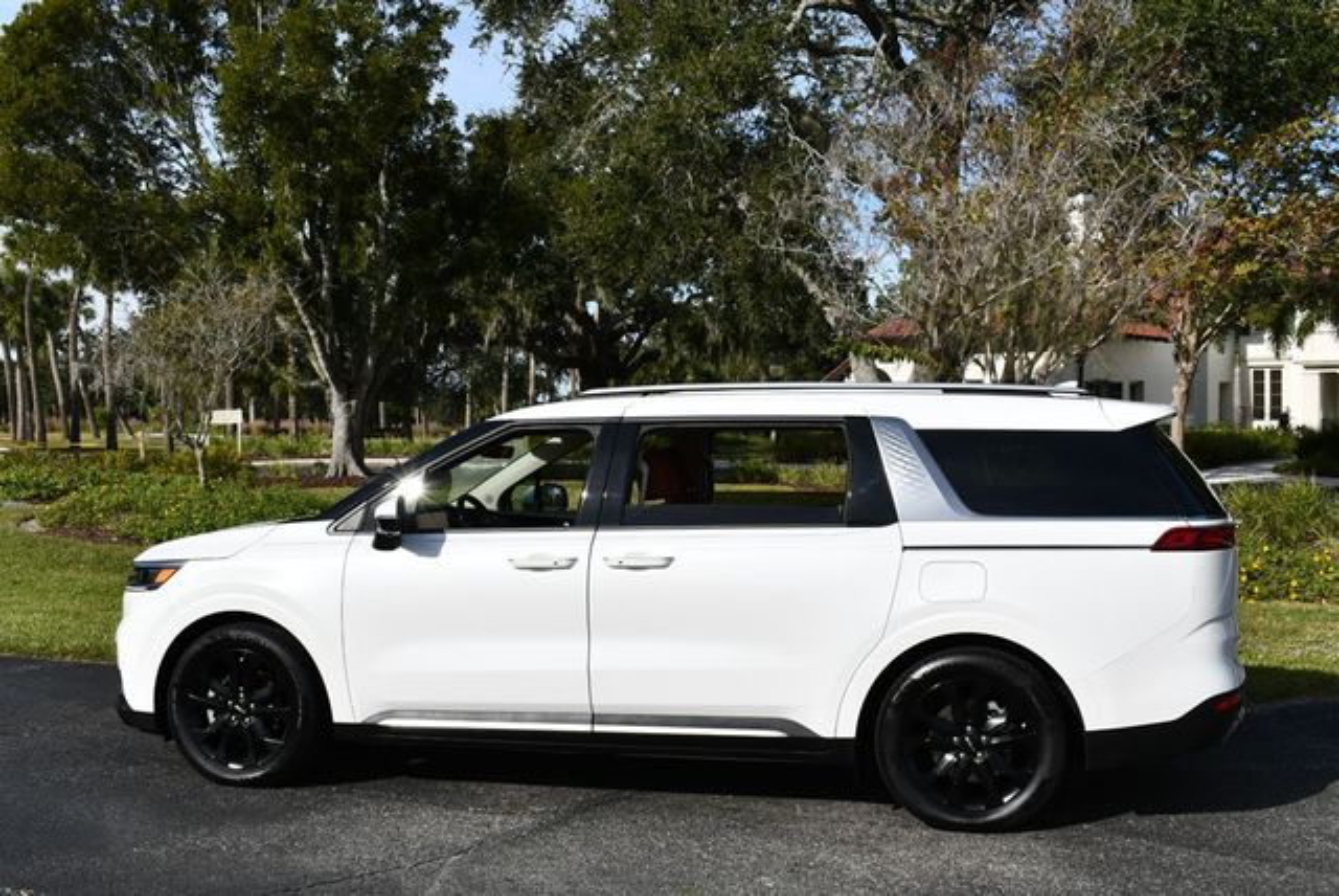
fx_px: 1489
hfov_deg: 48.4
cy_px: 448
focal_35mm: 40
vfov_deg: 33.5
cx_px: 670
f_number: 9
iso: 100
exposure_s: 1/320
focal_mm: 20
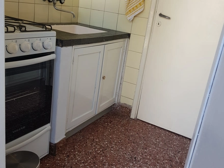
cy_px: 84
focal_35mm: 26
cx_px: 112
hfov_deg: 67.3
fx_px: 168
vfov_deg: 53.1
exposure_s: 1/71
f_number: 1.7
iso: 40
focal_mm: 4.2
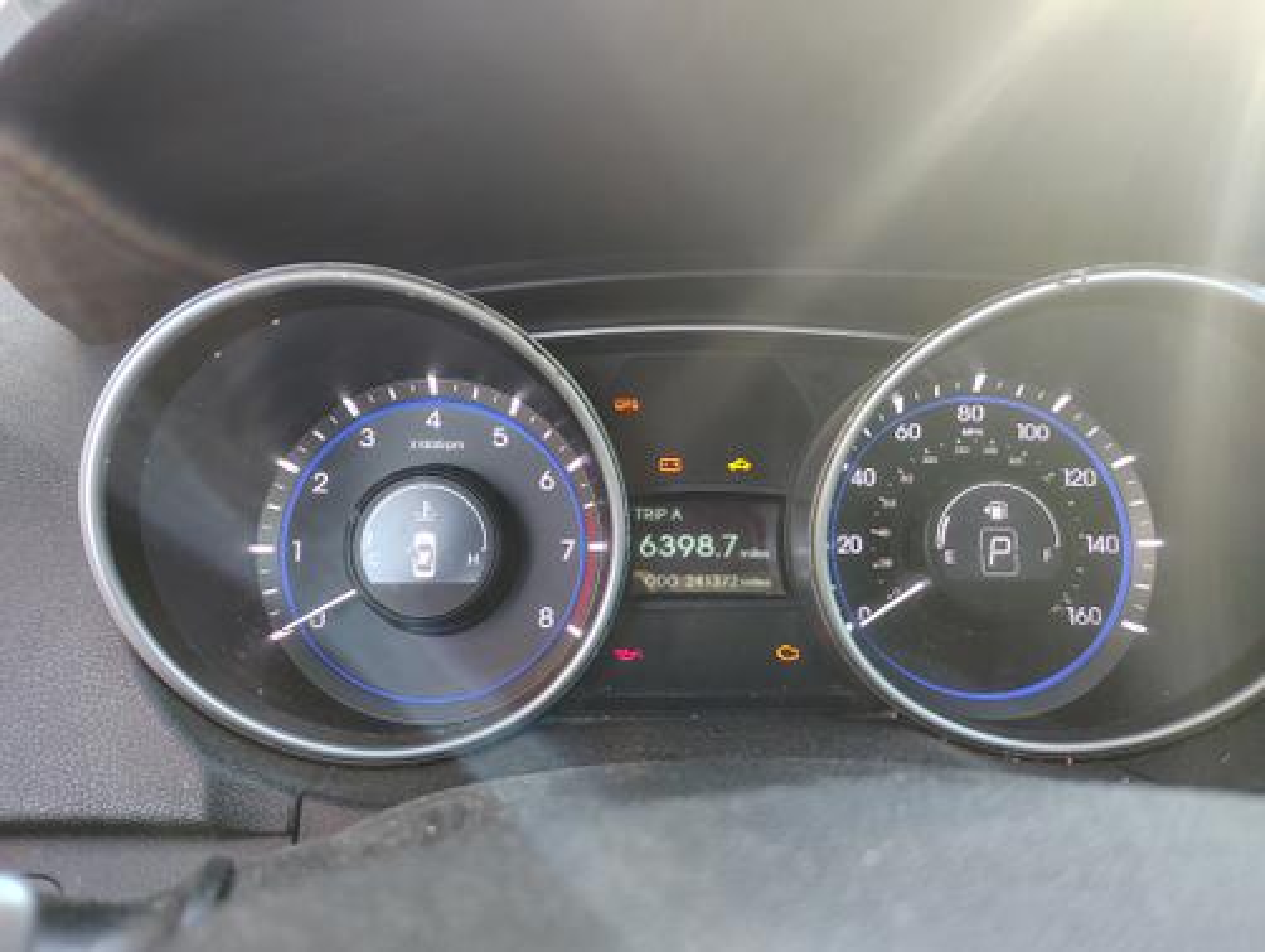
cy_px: 476
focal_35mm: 24
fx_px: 878
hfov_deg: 71.5
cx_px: 632
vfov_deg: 56.9
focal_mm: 5.56
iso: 878
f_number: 1.8
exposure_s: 1/60
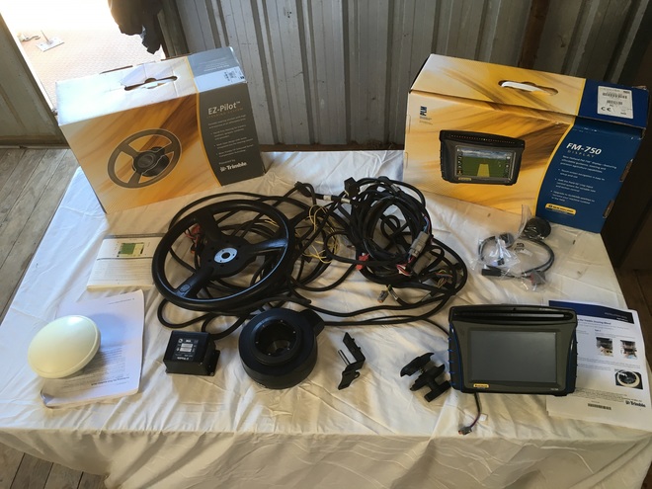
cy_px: 244
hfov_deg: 61.7
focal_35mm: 29
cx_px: 326
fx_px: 546
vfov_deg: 48.2
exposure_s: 1/33
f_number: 2.2
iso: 32
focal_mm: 4.15
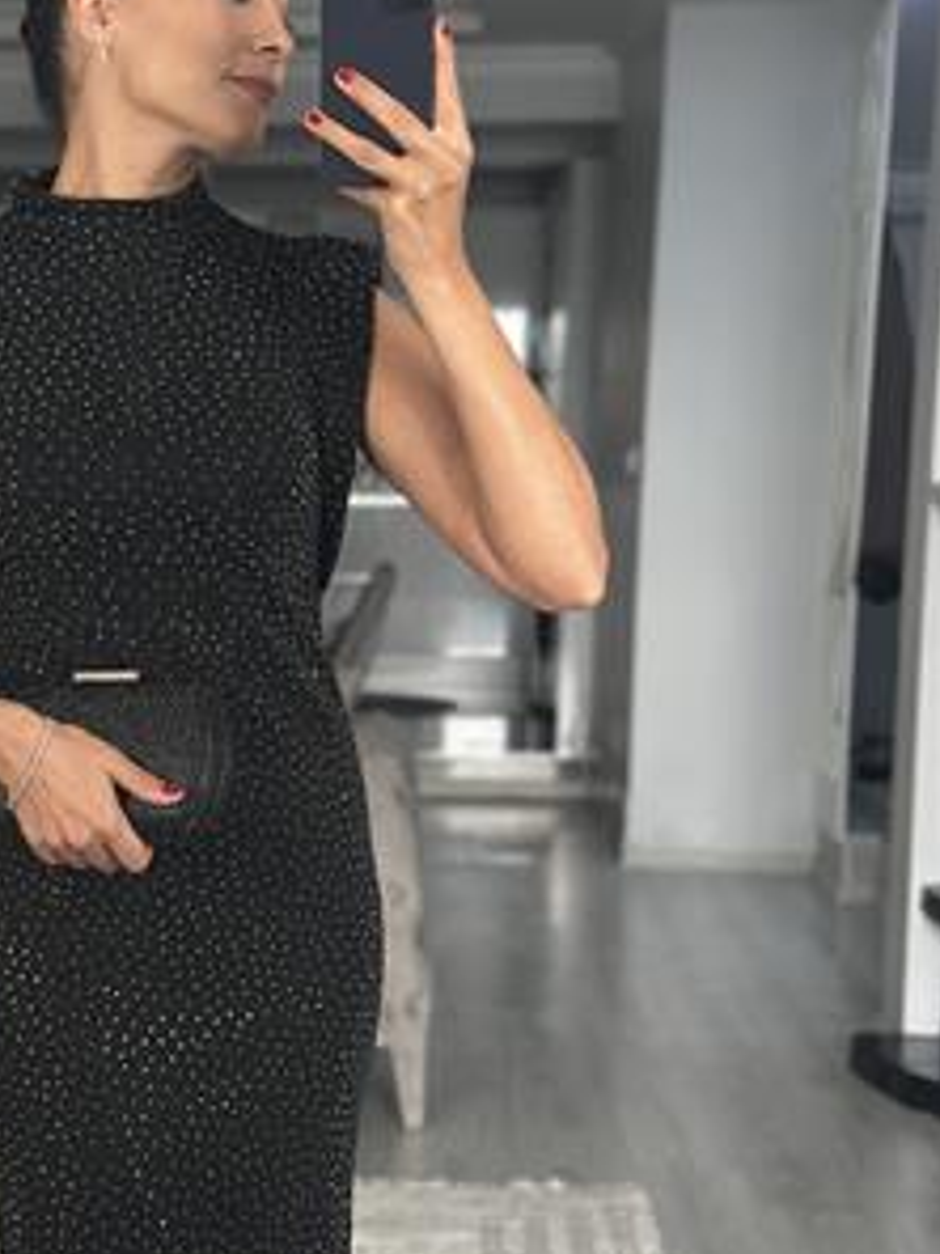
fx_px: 2969
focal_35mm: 82
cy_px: 695
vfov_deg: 23.8
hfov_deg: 17.8
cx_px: 144
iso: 250
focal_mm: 6.86
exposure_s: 1/60
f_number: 1.78
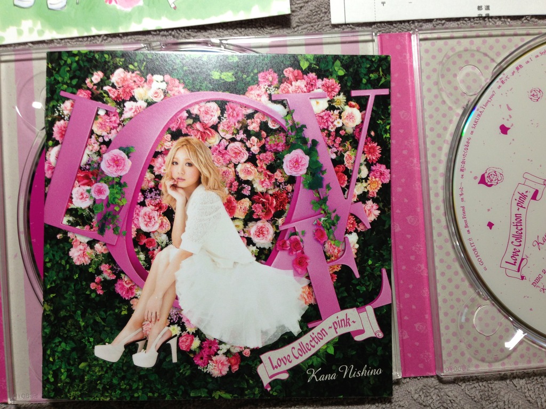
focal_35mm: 33
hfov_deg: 55.4
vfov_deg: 42.9
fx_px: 521
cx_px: 273
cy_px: 204
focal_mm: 4.13
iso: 50
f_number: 2.4
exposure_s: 1/20
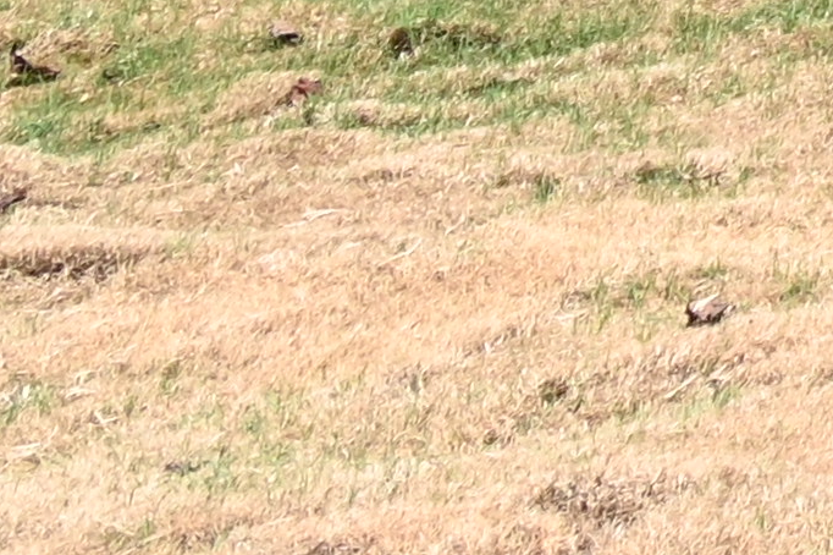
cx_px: 2416
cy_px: -1224
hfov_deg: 11.4
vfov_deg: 8.9
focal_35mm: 119
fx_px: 2752
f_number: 5.6
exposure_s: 1/250
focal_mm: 10
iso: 100
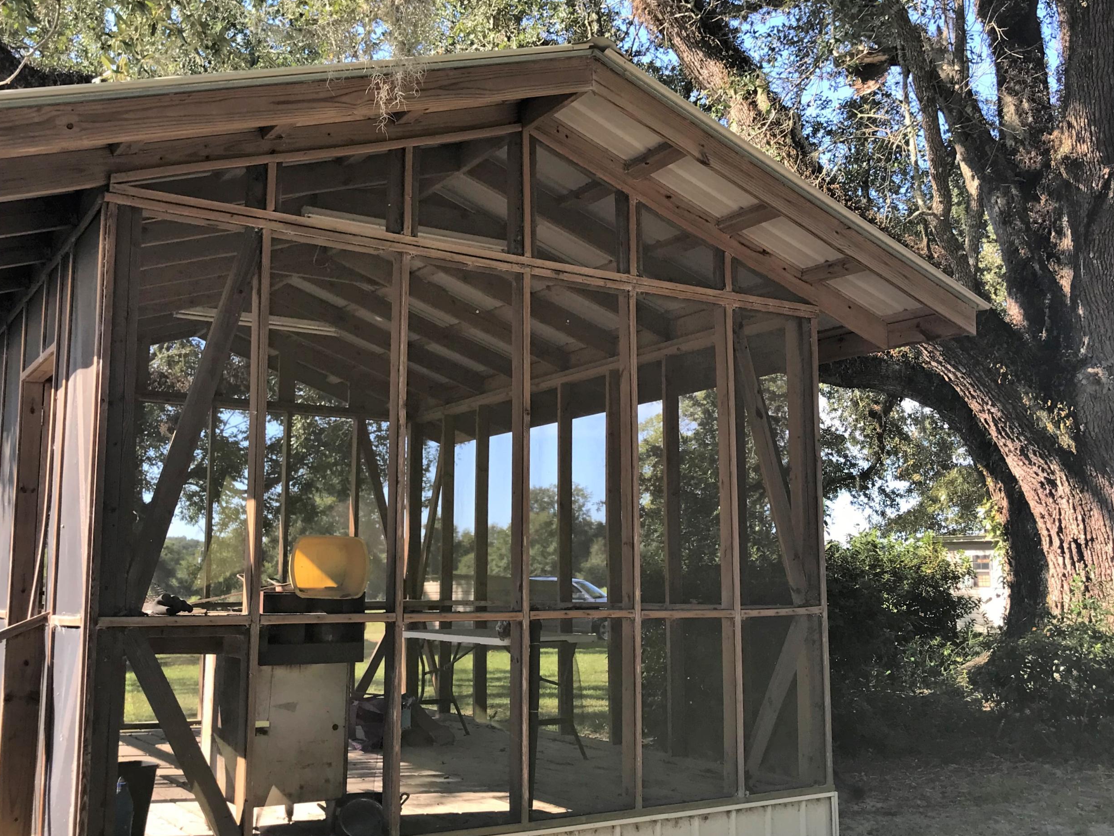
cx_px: 563
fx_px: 1094
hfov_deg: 54.0
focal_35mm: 34
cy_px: 431
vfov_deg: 41.8
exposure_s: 1/349
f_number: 1.8
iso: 20
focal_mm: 3.99
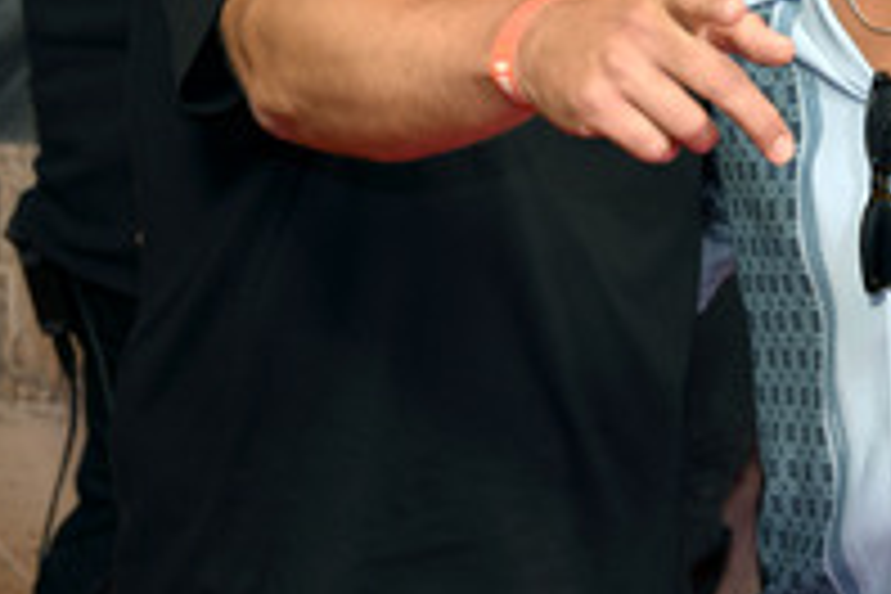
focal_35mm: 155
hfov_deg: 13.2
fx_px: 3836
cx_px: 772
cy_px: -14
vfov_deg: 8.8
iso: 800
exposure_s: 1/160
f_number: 5.6
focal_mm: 68
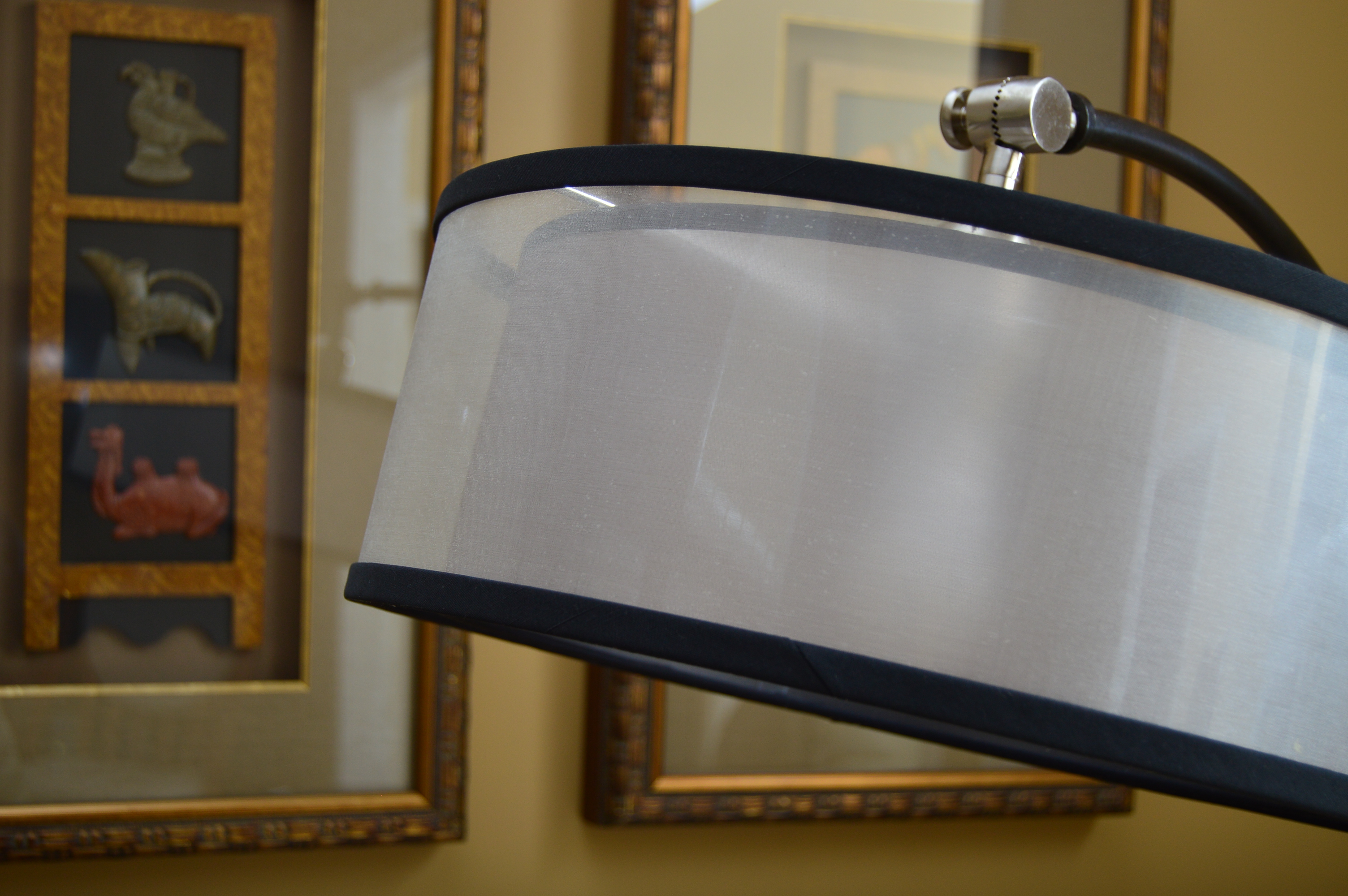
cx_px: 674
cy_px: 448
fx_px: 1964
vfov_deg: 25.7
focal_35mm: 52
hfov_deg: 37.9
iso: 200
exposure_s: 1/200
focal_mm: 35
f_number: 4.5
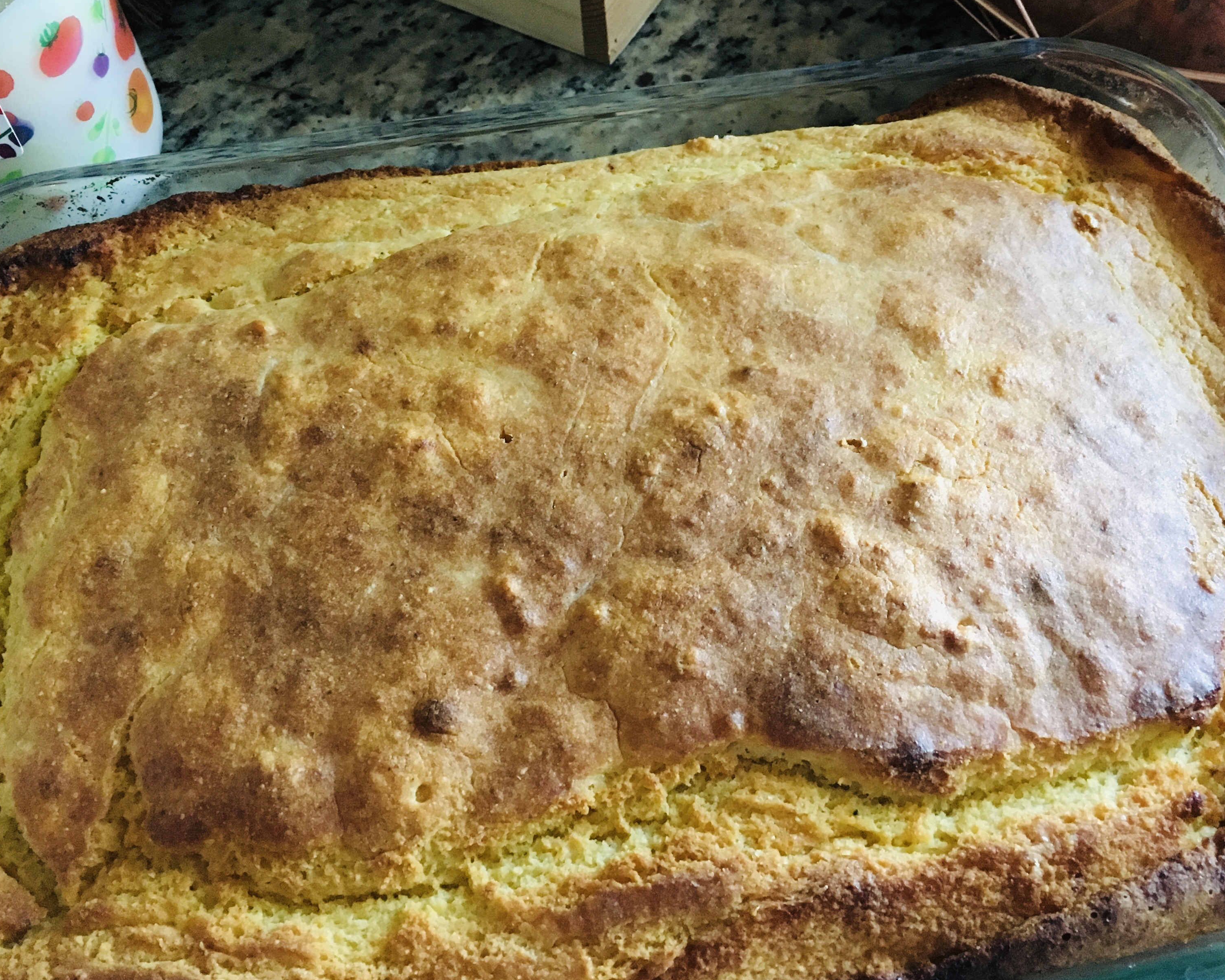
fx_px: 1378
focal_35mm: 38
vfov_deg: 38.9
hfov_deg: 47.9
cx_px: 656
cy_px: 372
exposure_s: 1/15
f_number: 2.2
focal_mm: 4.15
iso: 200
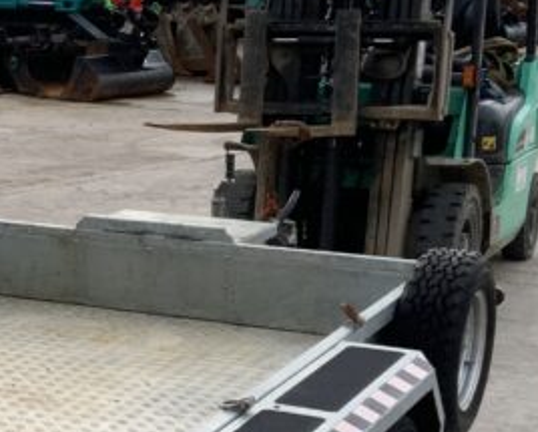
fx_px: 1722
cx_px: -84
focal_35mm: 108
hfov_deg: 17.1
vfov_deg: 14.2
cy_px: 336
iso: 16
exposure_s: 1/709
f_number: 1.8
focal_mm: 3
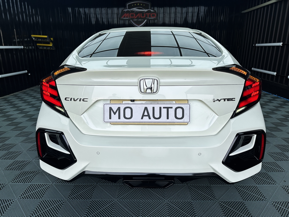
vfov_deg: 56.8
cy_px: 108
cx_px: 144
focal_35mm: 24
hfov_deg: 71.6
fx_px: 200
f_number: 1.78
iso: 80
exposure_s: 1/1289
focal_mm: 6.86
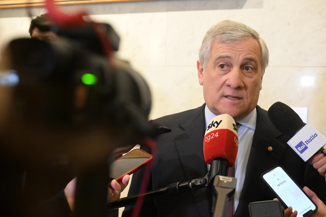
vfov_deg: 24.6
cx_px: 163
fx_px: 498
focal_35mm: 55
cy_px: 108
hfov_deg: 36.2
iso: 12800
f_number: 6.3
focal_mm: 55
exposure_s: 1/160
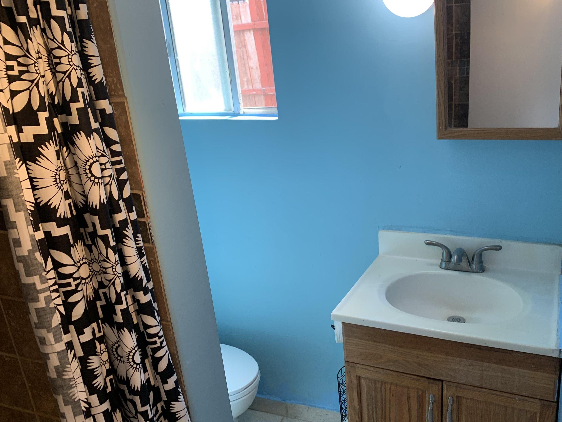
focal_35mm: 31
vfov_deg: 45.4
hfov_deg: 57.9
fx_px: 503
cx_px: 335
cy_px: 224
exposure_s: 1/60
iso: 64
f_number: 1.8
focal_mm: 4.25
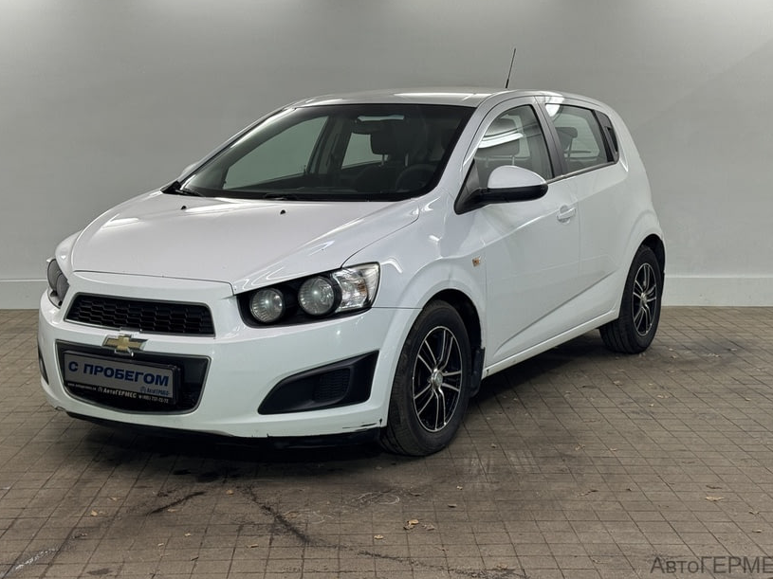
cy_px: 264
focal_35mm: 53
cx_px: 375
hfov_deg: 36.2
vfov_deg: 27.5
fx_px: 1183
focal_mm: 6.76
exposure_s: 1/130
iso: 50
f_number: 1.78
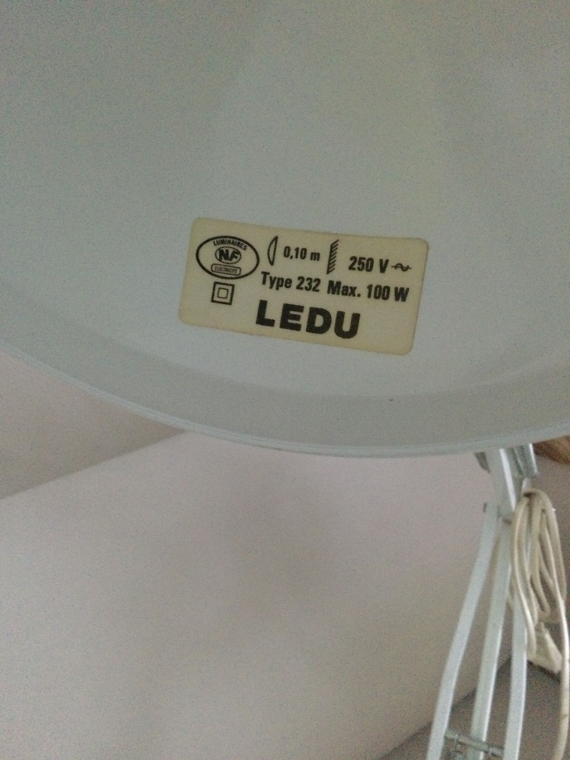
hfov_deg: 45.4
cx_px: 285
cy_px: 380
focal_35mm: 31
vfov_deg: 58.4
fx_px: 681
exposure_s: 1/17
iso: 640
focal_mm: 3.3
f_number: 2.4
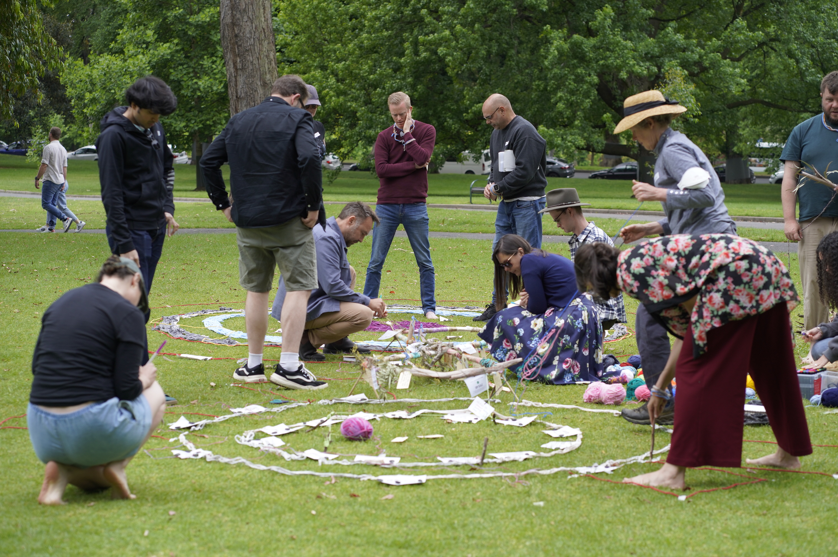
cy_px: 278
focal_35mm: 85
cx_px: 419
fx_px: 1977
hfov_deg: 23.9
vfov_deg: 16.0
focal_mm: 85
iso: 320
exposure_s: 1/400
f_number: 4.5
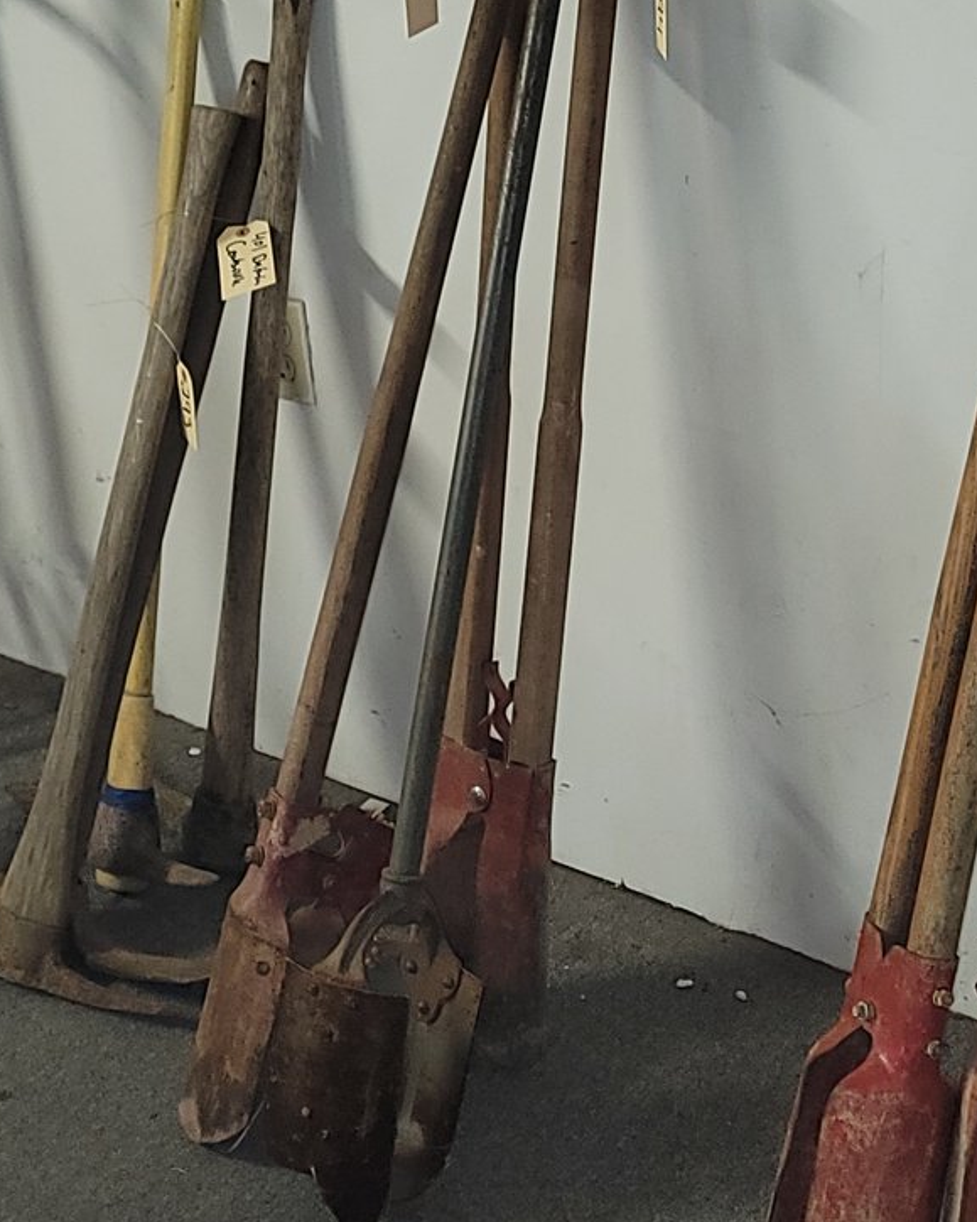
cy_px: 384
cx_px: 428
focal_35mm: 51
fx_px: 1844
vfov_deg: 36.2
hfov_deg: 29.7
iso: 125
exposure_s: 1/24
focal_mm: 7
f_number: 1.8
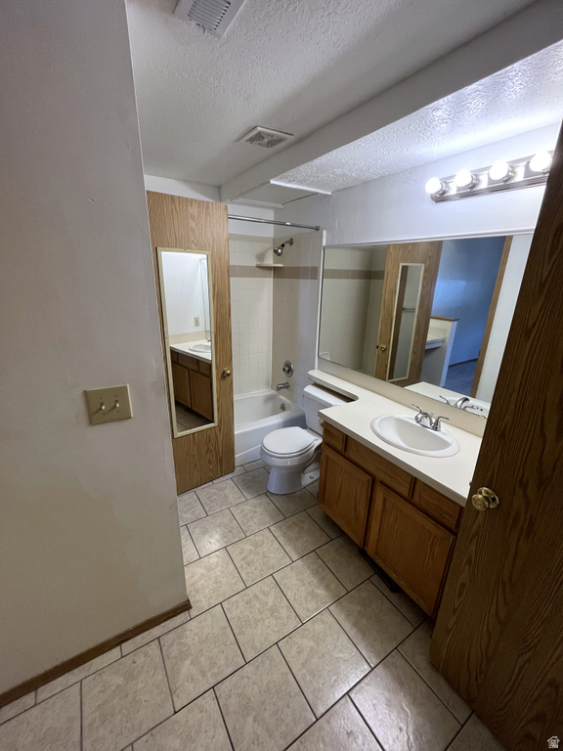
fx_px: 304
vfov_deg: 102.1
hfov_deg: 85.7
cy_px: 376
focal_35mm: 14
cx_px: 282
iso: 320
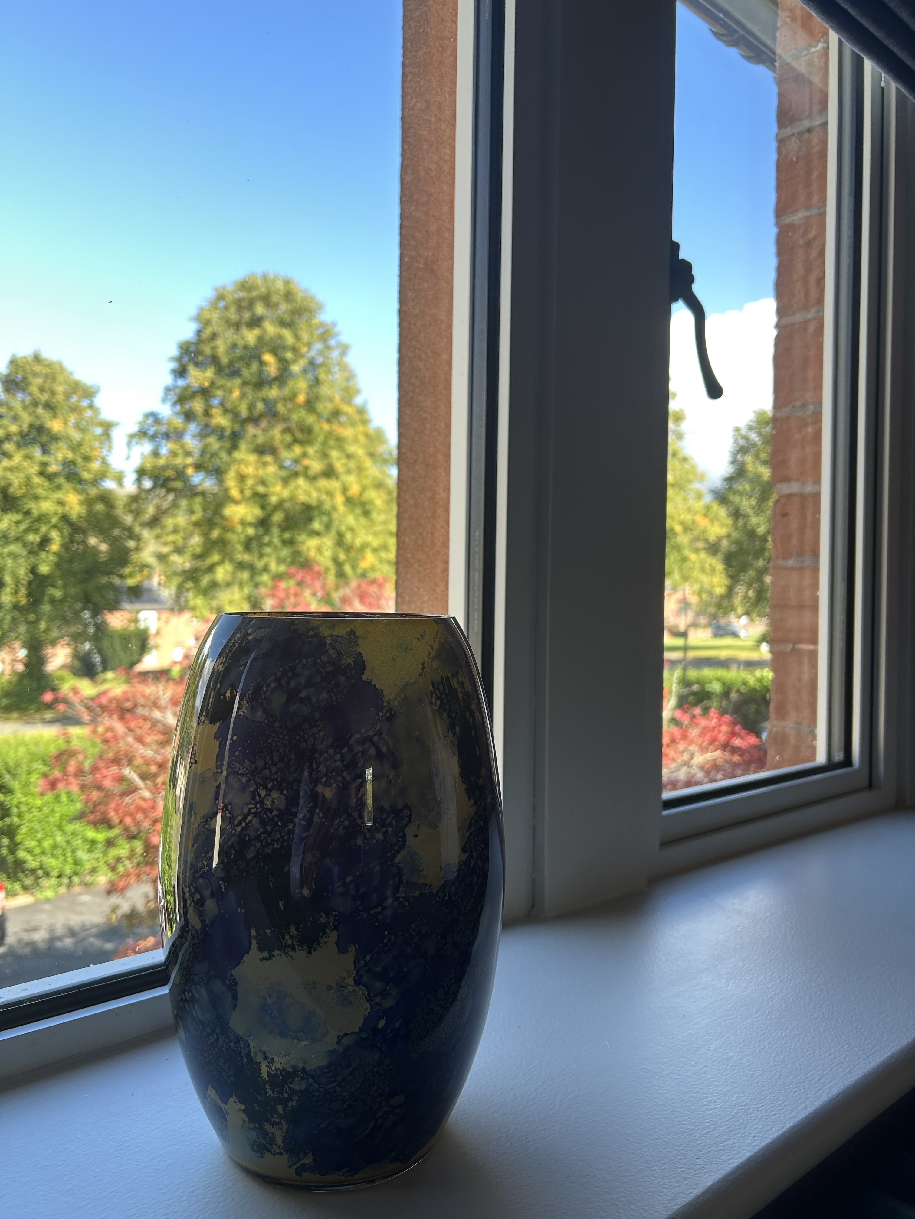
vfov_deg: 67.3
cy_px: 610
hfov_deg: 53.1
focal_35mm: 26
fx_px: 916
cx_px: 458
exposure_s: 1/178
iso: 50
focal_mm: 5.7
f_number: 1.5
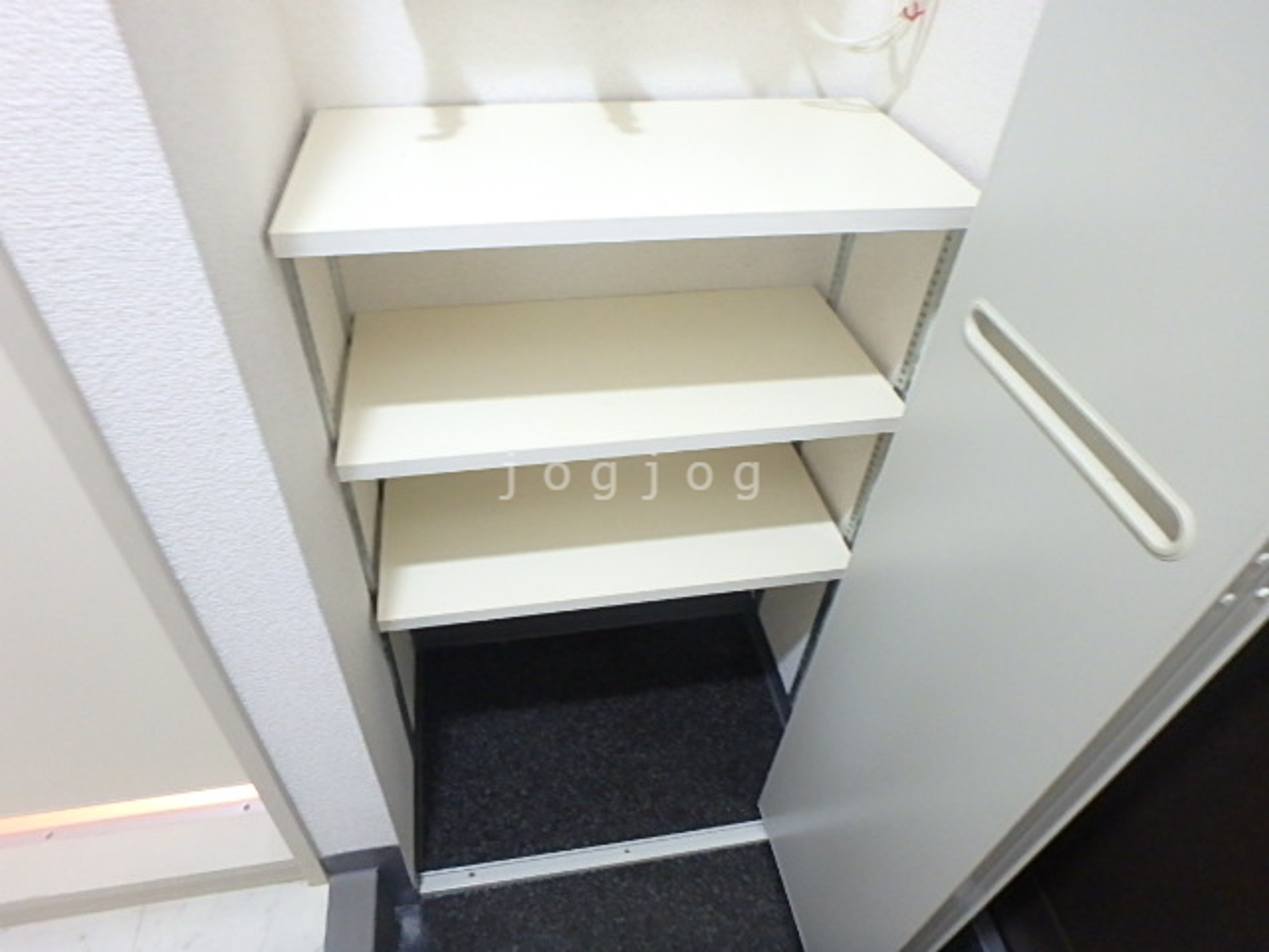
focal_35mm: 21
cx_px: 634
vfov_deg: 63.4
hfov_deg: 79.0
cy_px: 476
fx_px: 770
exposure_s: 1/15
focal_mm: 3.7
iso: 800
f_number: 3.5
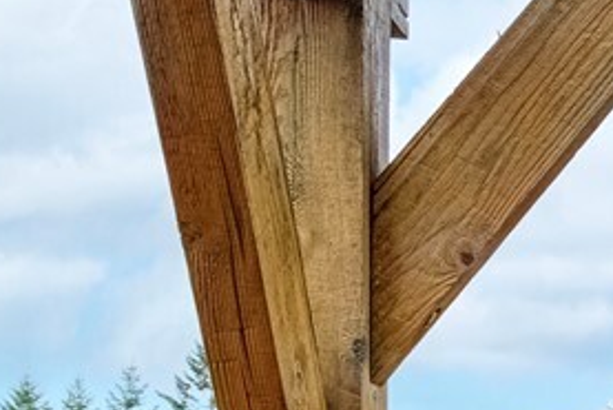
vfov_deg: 13.0
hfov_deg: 13.5
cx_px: 1562
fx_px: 1670
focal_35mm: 98
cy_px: 659
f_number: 10
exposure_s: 1/125
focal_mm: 16
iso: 200
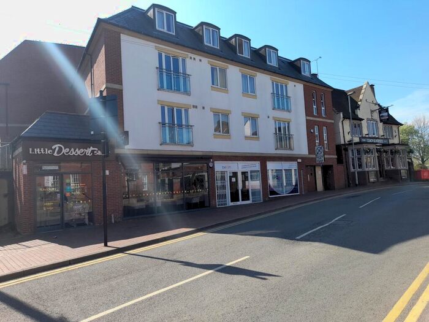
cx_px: 214
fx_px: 310
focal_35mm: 25
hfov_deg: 69.4
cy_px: 161
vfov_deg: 54.9
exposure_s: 1/456
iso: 20
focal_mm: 4.6
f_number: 2
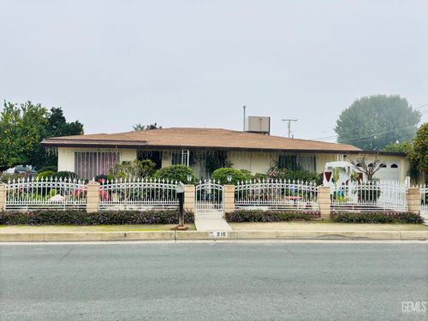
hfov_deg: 58.4
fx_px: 383
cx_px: 214
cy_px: 160
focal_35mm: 31
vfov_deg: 45.4
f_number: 1.78
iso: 100
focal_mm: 6.76
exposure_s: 1/2717
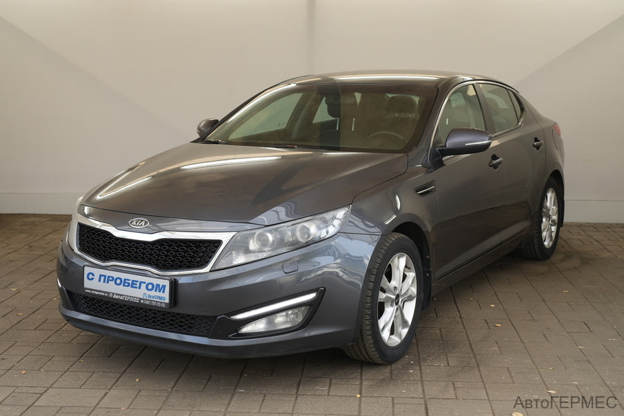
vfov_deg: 29.2
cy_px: 208
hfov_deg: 42.7
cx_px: 312
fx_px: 797
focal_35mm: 46
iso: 125
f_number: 5.6
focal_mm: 46
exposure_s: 1/60
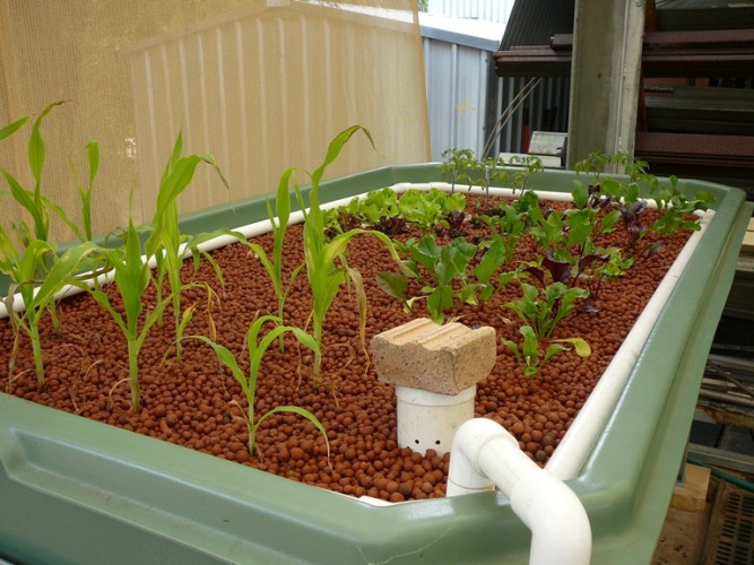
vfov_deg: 40.7
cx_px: 377
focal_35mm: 35
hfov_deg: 52.6
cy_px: 282
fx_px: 762
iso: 80
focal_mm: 5.2
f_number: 2.8
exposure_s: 1/200
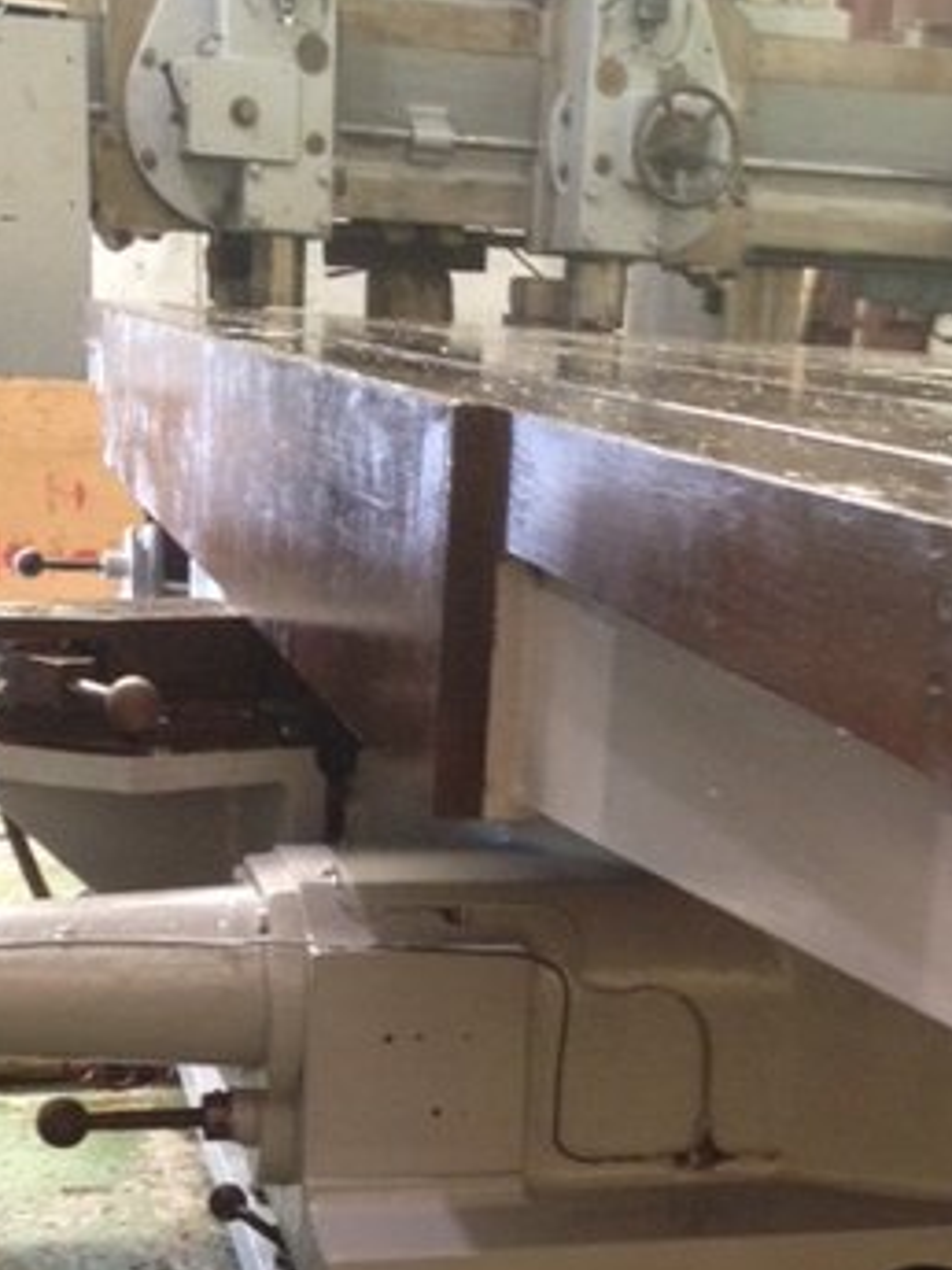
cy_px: 1096
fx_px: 2237
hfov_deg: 24.0
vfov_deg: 30.5
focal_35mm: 61
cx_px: 513
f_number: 2.4
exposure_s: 1/20
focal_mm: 4.28
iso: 320
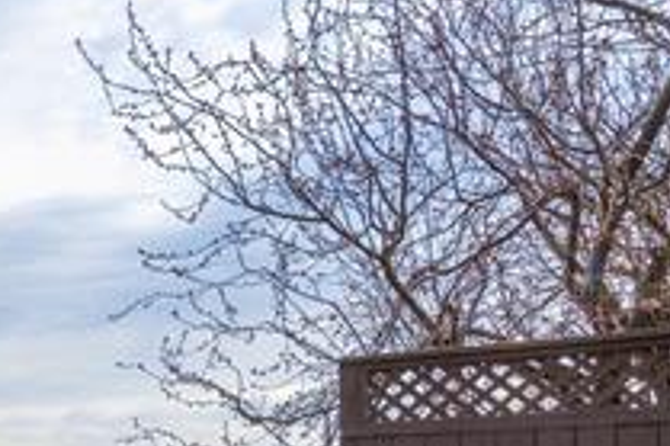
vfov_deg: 24.8
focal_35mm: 49
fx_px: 911
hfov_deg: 30.7
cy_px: 536
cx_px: -221
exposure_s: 1/125
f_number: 6.7
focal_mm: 16
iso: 100
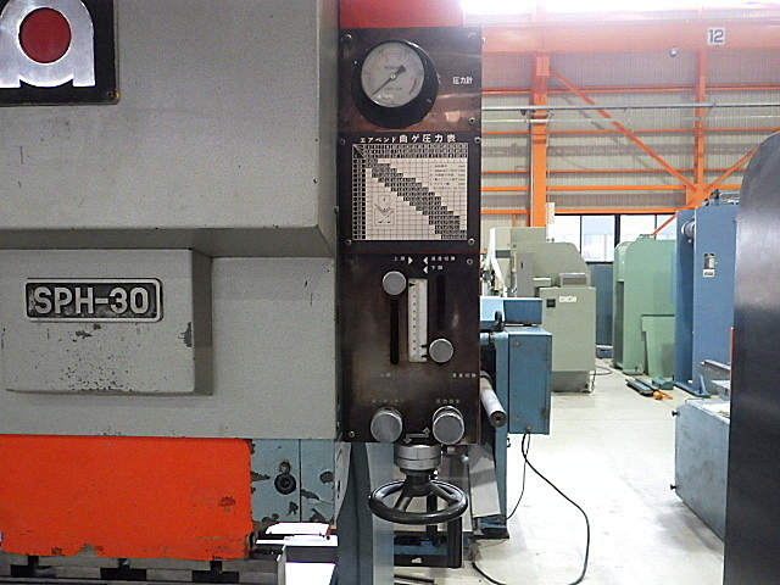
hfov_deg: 63.4
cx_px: 390
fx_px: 631
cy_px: 292
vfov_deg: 49.7
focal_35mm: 28
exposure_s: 1/45
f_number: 3.5
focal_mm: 5
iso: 1250
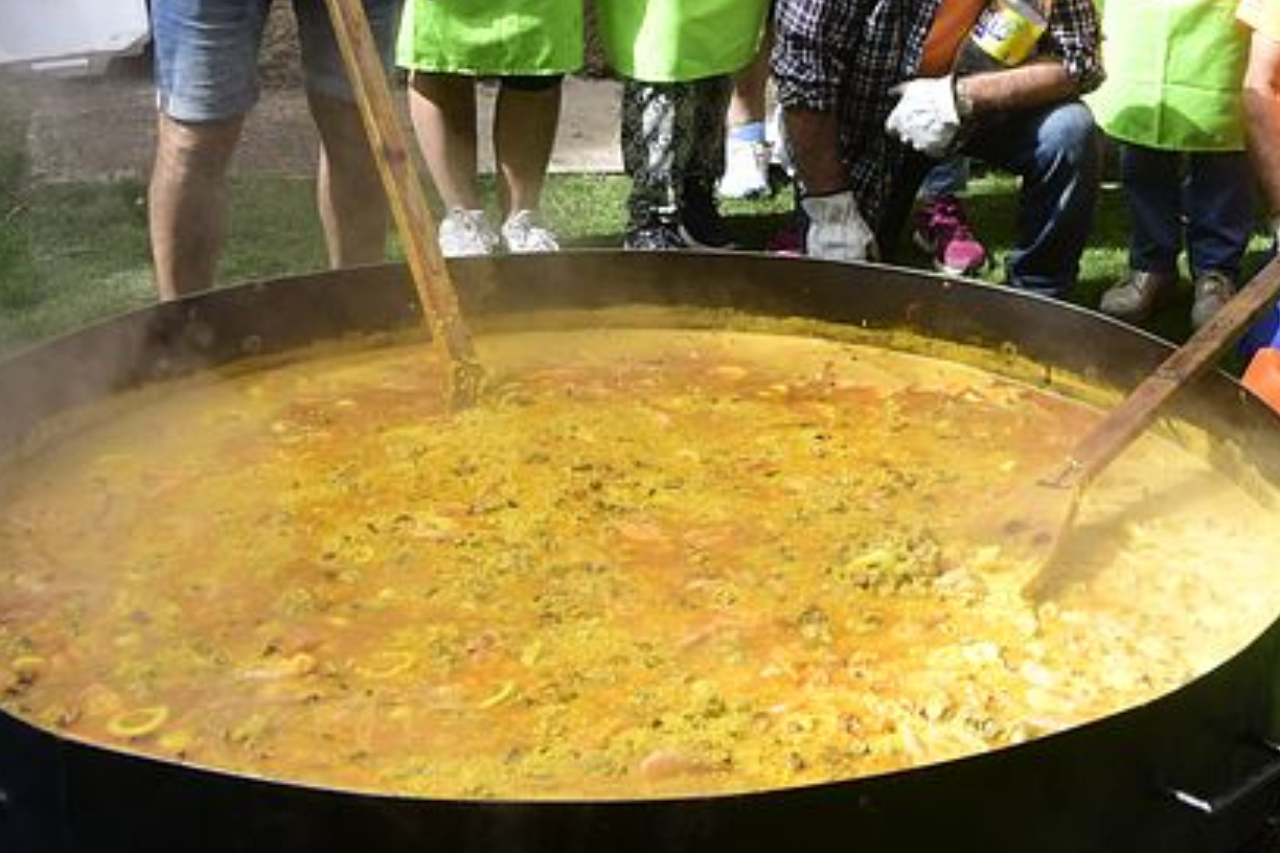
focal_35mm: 75
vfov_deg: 17.7
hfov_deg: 26.6
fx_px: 2666
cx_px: 963
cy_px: -6
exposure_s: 1/125
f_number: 11
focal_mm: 24
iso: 400
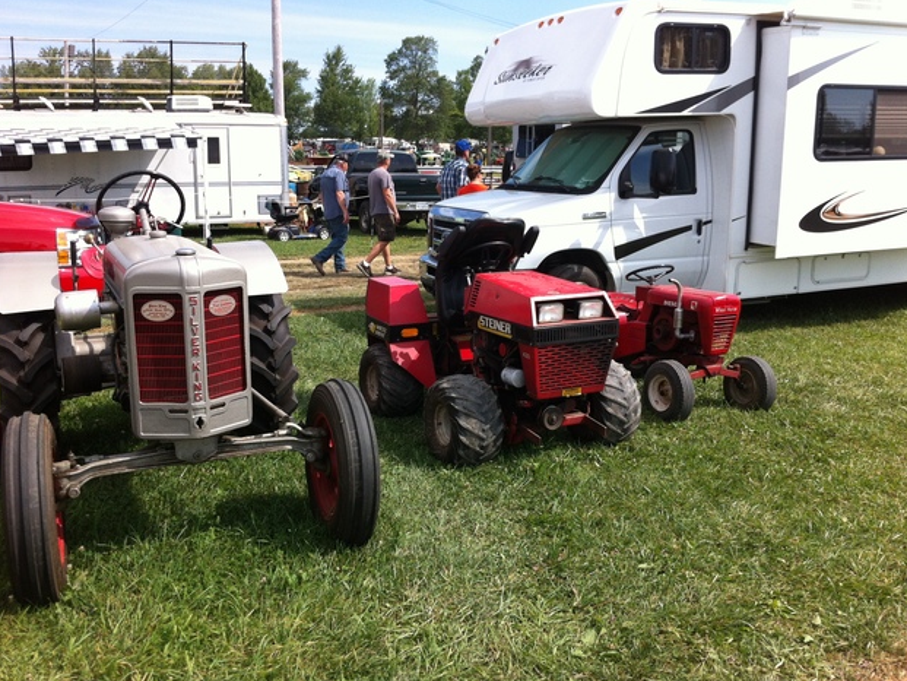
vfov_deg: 39.7
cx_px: 453
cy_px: 342
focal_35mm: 36
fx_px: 943
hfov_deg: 51.3
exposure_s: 1/815
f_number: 2.8
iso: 80
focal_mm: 3.85
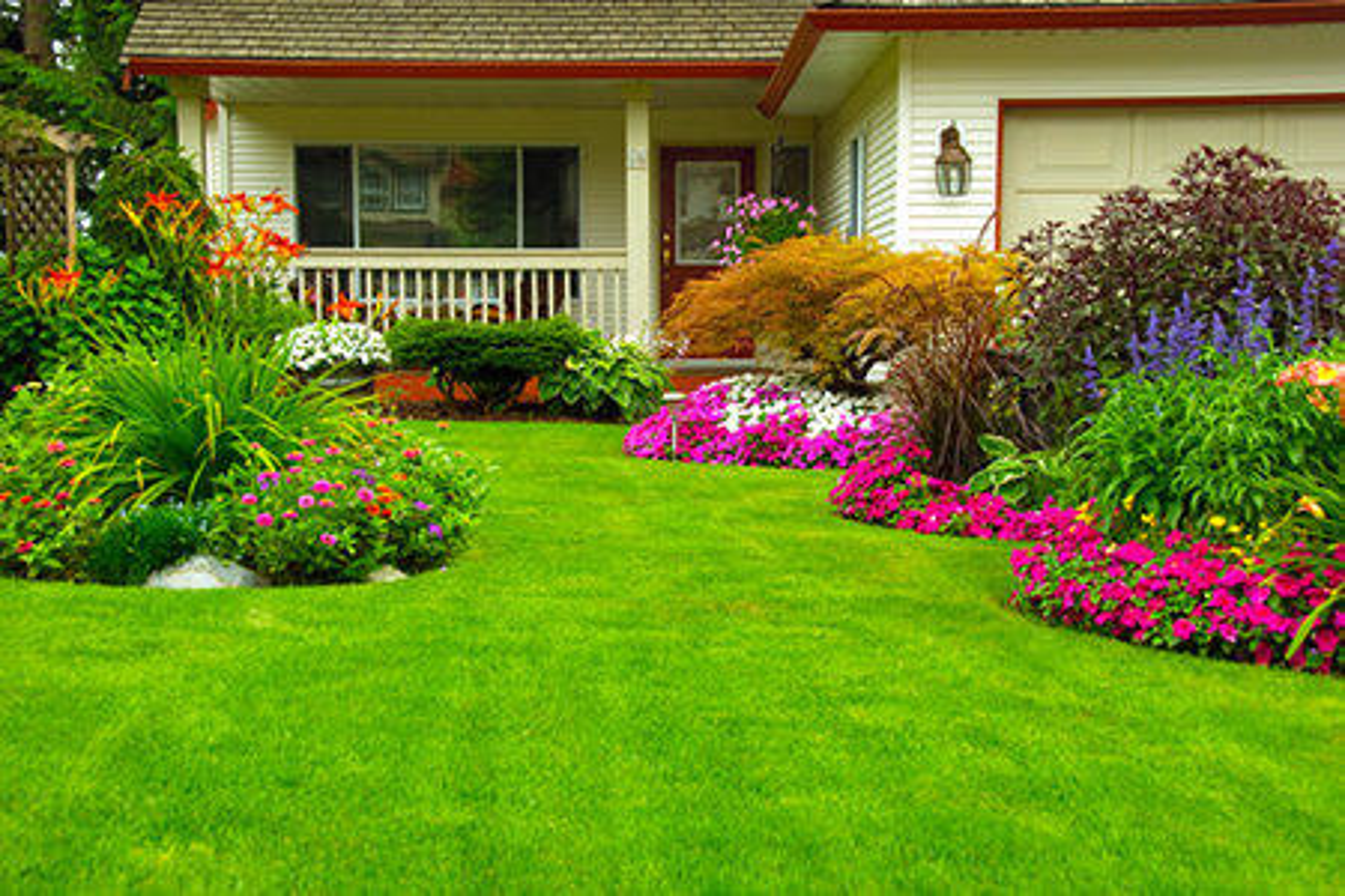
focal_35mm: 54
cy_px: 448
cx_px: 672
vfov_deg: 25.1
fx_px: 2017
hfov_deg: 36.9
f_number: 7.1
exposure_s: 1/100
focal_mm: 36
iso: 100
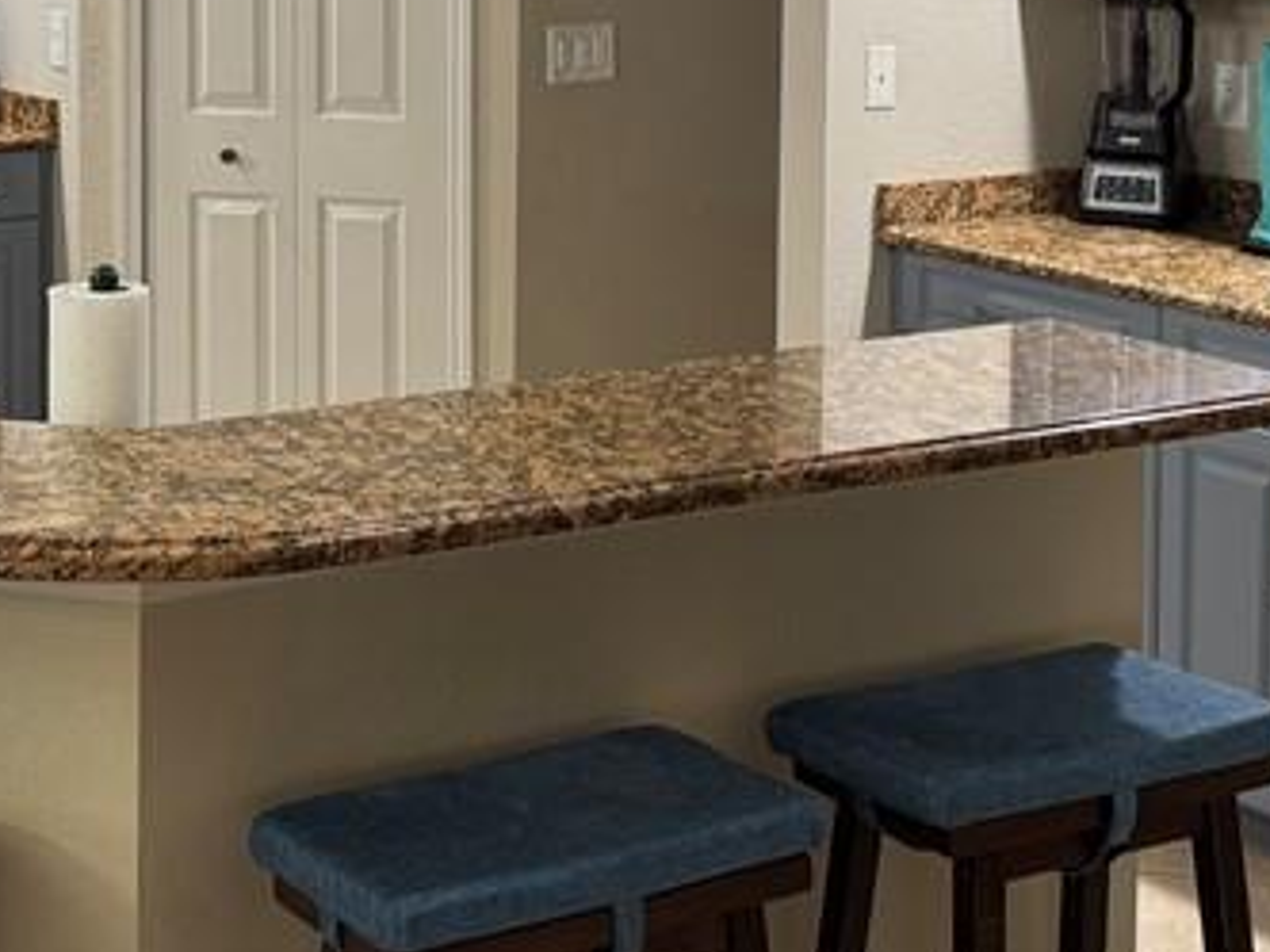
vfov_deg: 19.3
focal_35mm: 74
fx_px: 2715
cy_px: 0
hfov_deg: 26.1
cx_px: 344
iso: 200
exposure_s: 1/60
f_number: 1.78
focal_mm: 6.76
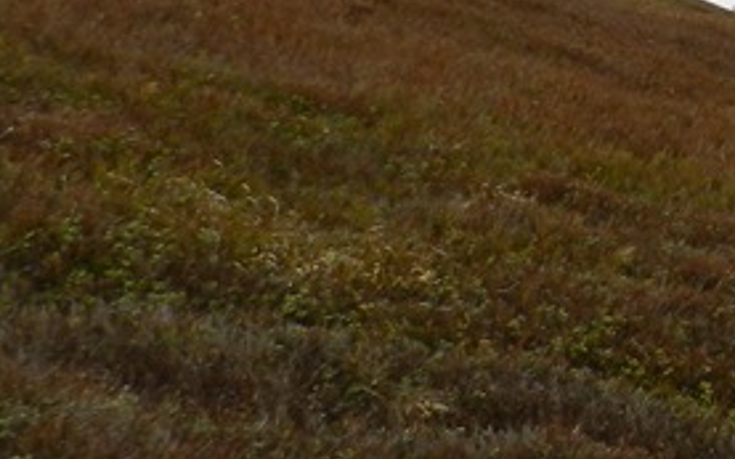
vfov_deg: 14.0
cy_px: -127
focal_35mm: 90
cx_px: 1207
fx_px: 1802
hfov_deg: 19.1
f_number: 3.4
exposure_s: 1/800
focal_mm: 4
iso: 160
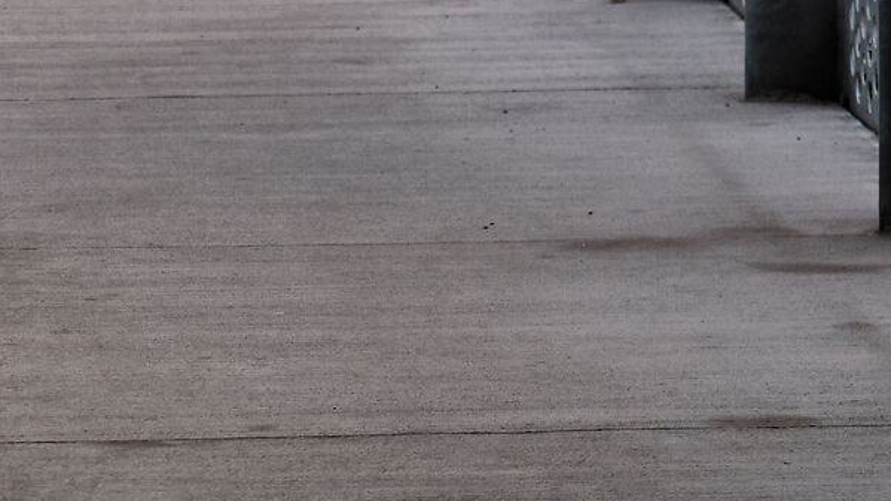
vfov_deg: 3.9
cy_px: -22
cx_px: -216
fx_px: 7442
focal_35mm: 315
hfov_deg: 6.8
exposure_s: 1/400
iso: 400
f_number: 2.8
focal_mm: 50
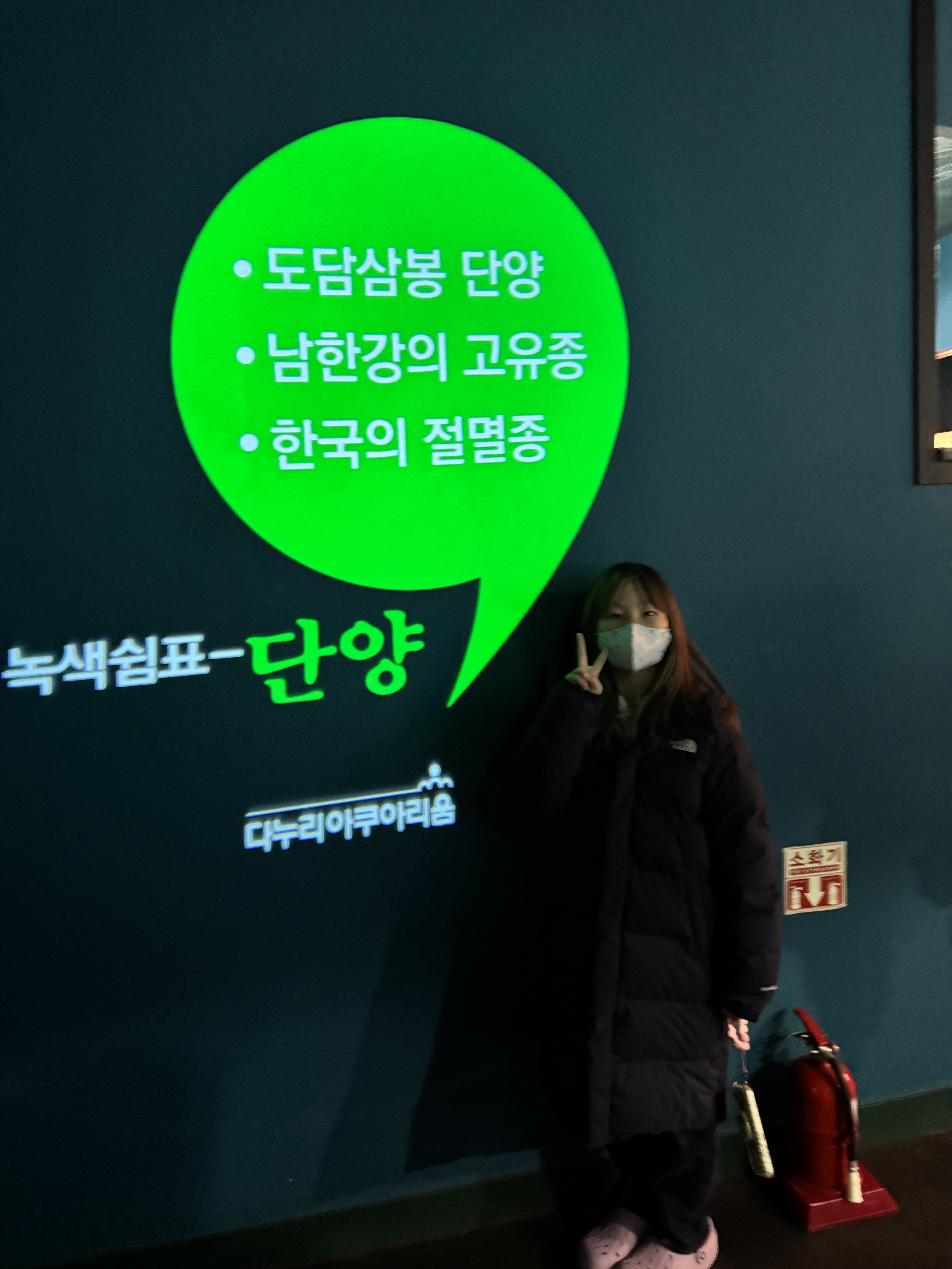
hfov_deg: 56.8
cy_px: 634
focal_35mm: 24
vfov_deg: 71.6
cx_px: 476
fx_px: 880
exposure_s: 1/30
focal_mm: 6.76
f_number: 1.78
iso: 1000
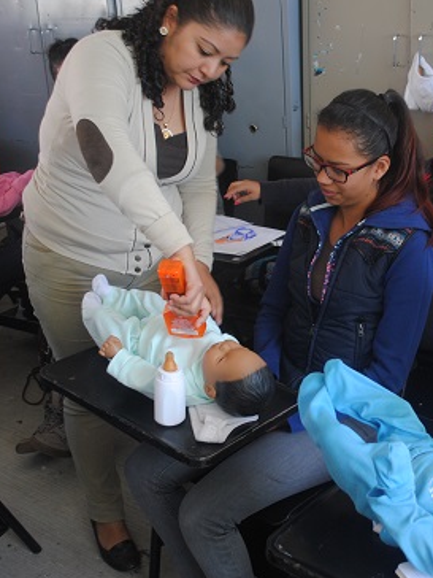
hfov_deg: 29.8
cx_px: 322
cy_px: 291
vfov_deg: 39.7
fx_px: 801
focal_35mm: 48
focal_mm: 22
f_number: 3.8
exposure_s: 1/30
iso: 220
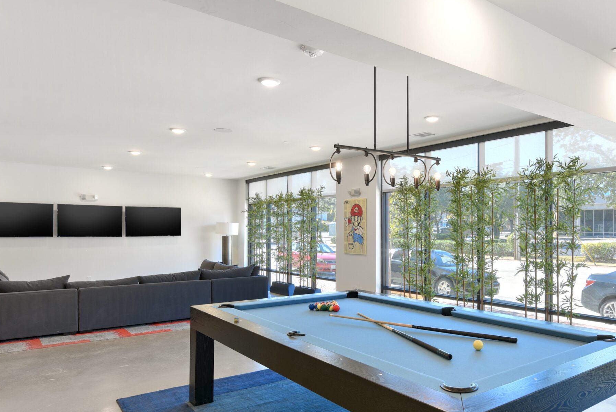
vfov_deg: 47.9
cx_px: 389
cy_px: 234
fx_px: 462
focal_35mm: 27
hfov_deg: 66.2
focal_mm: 19
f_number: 9
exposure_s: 1/20
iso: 250
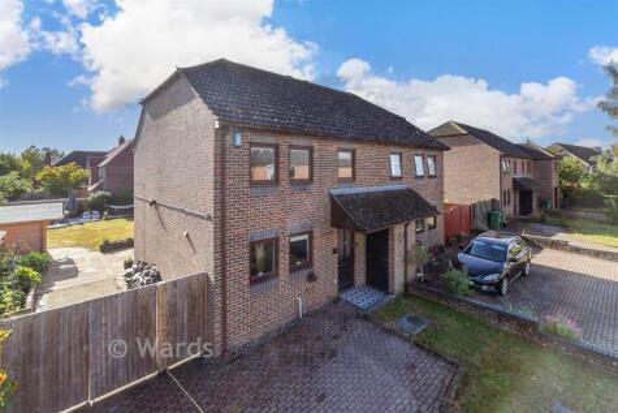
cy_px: 206
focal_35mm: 15
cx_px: 309
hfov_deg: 100.4
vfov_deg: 77.4
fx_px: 258
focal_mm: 10
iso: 250
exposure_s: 1/200
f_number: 9
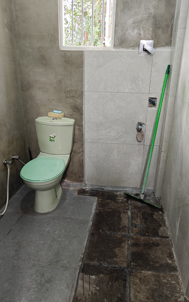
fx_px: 214
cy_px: 154
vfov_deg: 70.4
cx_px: 95
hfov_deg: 47.6
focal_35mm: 26
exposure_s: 1/50
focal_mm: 5.59
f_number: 1.8
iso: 800
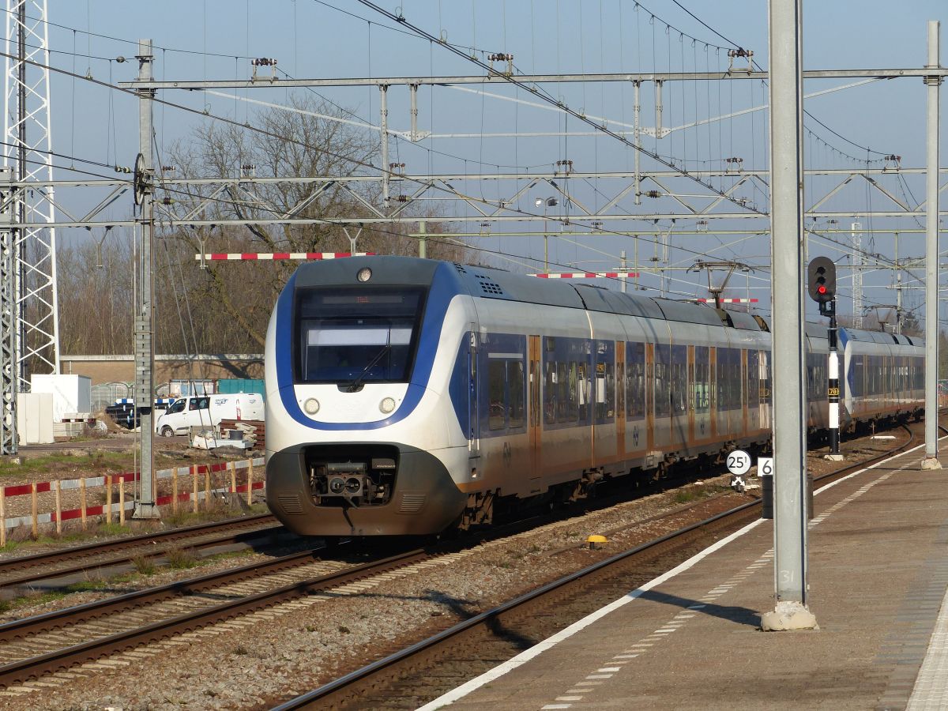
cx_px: 474
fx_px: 4519
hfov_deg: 12.0
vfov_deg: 9.0
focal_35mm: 165
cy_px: 356
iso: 100
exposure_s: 1/1300
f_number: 4
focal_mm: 29.6
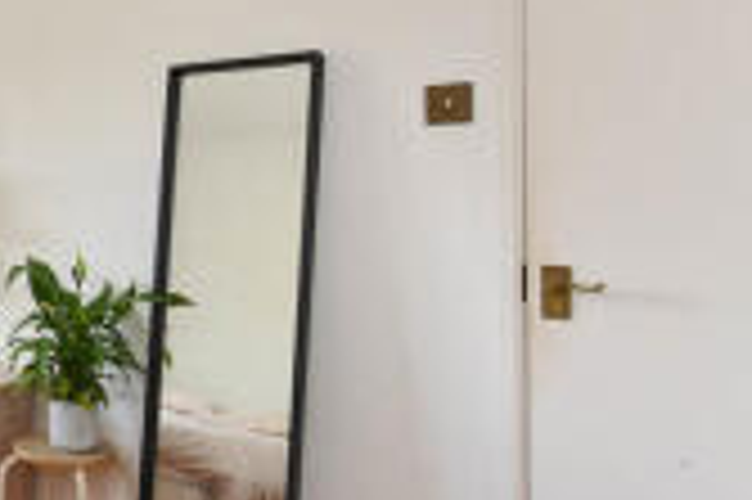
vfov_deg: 33.3
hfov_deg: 36.8
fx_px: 835
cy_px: 223
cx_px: -158
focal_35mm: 40
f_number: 8
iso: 400
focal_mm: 14
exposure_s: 1/30
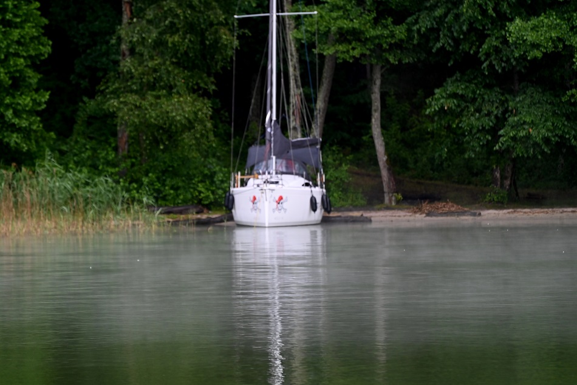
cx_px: 288
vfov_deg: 4.6
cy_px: 192
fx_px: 4810
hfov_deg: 6.9
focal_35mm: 300
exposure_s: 1/500
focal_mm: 300
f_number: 5.6
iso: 1000
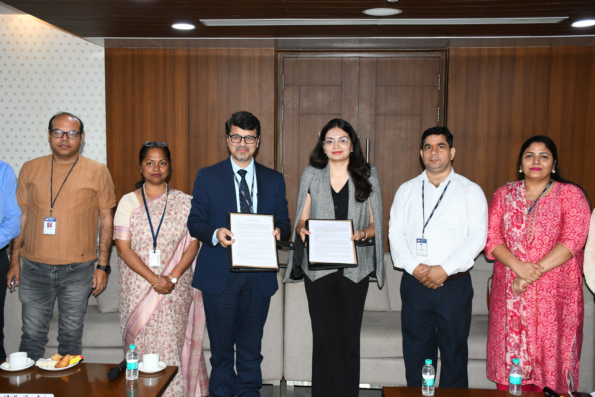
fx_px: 645
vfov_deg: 34.2
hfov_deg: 49.6
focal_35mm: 39
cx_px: 298
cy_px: 198
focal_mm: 26
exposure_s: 1/160
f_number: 5.6
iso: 1250
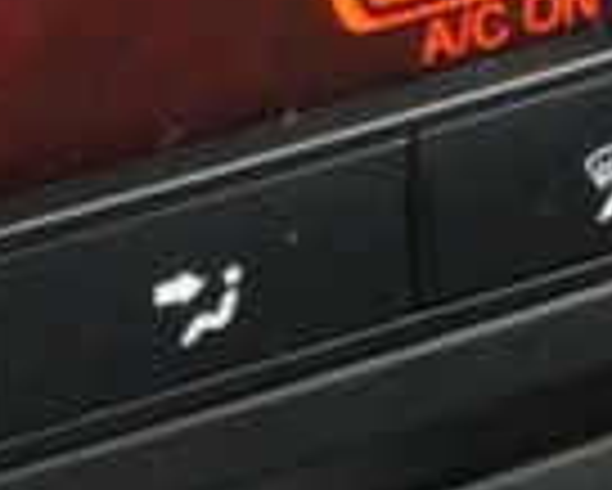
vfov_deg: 5.6
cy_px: -827
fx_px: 4785
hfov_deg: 7.2
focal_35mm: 264
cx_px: -315
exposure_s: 1/80
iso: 500
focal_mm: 6.5
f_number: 3.5
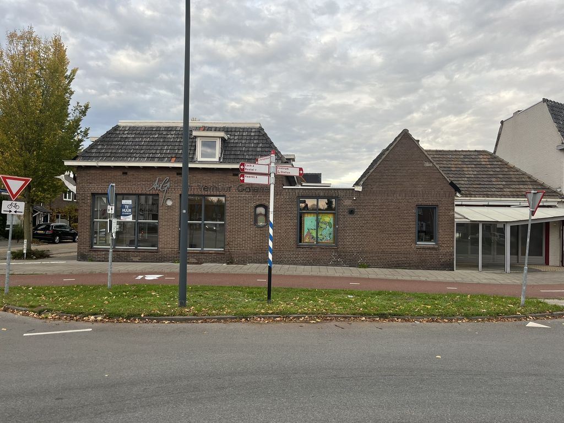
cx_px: 282
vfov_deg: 53.1
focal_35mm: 26
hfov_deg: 67.3
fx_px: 424
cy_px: 212
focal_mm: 5.1
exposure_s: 1/305
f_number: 1.6
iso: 50
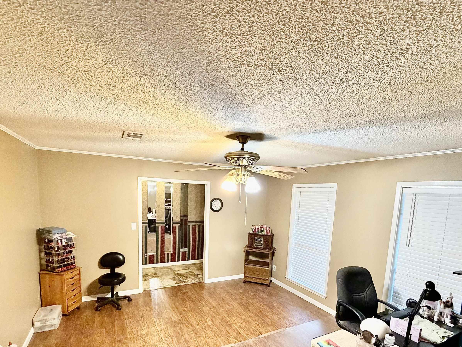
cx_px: 232
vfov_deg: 70.2
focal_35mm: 18
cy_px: 222
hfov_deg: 87.8
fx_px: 240
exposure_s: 1/60
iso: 500
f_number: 2.2
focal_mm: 2.22
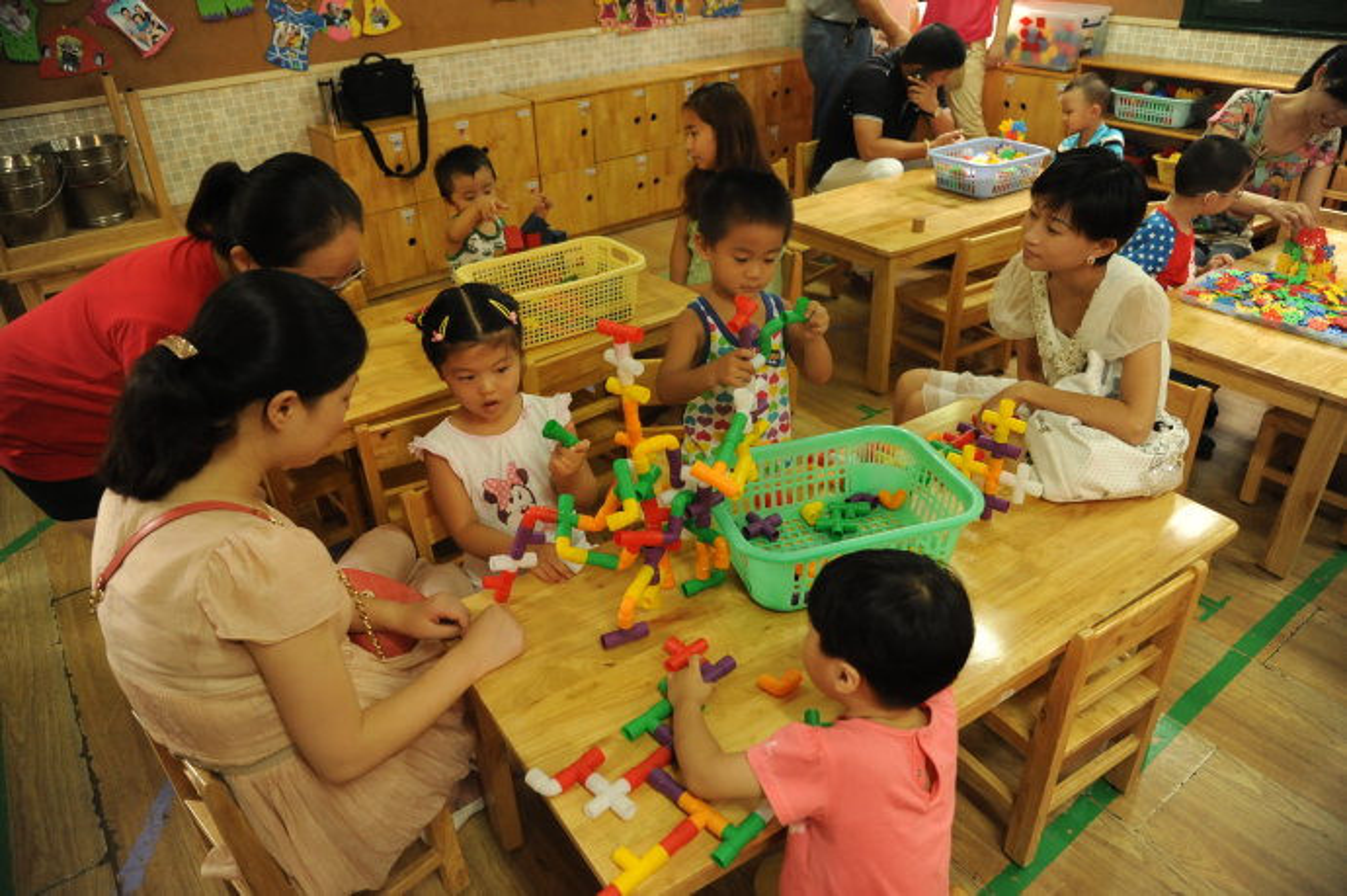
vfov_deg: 53.1
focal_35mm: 24
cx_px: 674
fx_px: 897
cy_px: 448
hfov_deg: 73.8
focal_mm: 24
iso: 3200
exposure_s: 1/125
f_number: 4
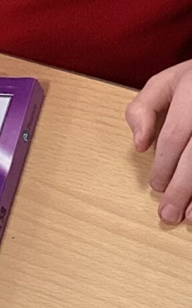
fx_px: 1518
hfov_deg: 6.6
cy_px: 290
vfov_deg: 11.5
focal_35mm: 181
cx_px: 563
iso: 80
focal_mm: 3.3
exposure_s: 1/50
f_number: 2.4
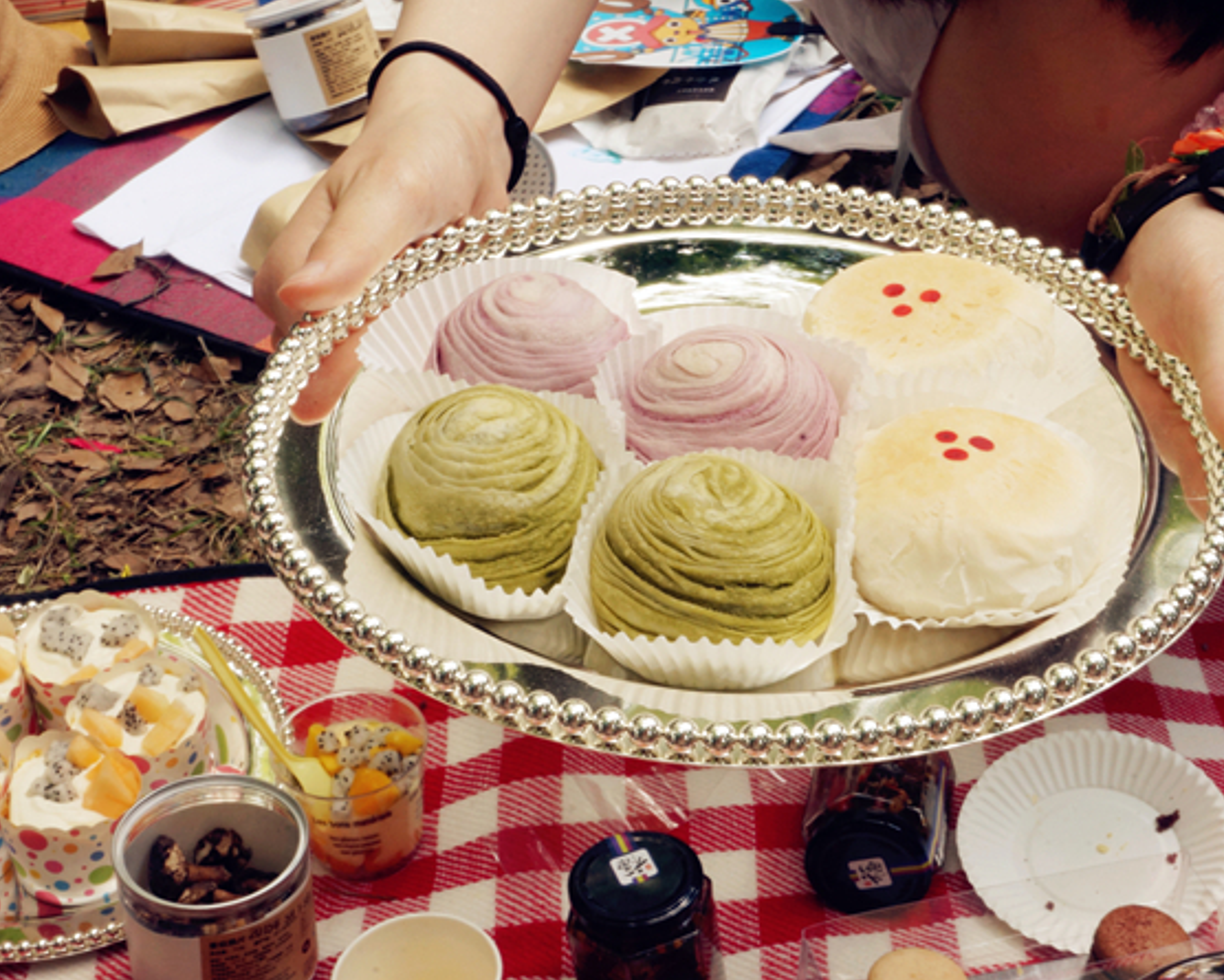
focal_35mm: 64
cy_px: 486
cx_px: 665
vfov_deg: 24.0
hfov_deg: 29.7
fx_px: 2303
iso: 400
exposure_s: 1/10
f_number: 32
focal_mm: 37
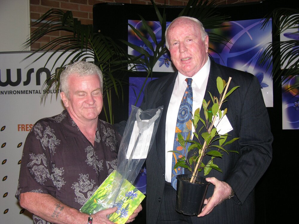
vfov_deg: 27.0
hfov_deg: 35.5
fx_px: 466
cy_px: 112
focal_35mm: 54
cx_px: 150
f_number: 3.1
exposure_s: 1/60.1
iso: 100
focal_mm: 13.7
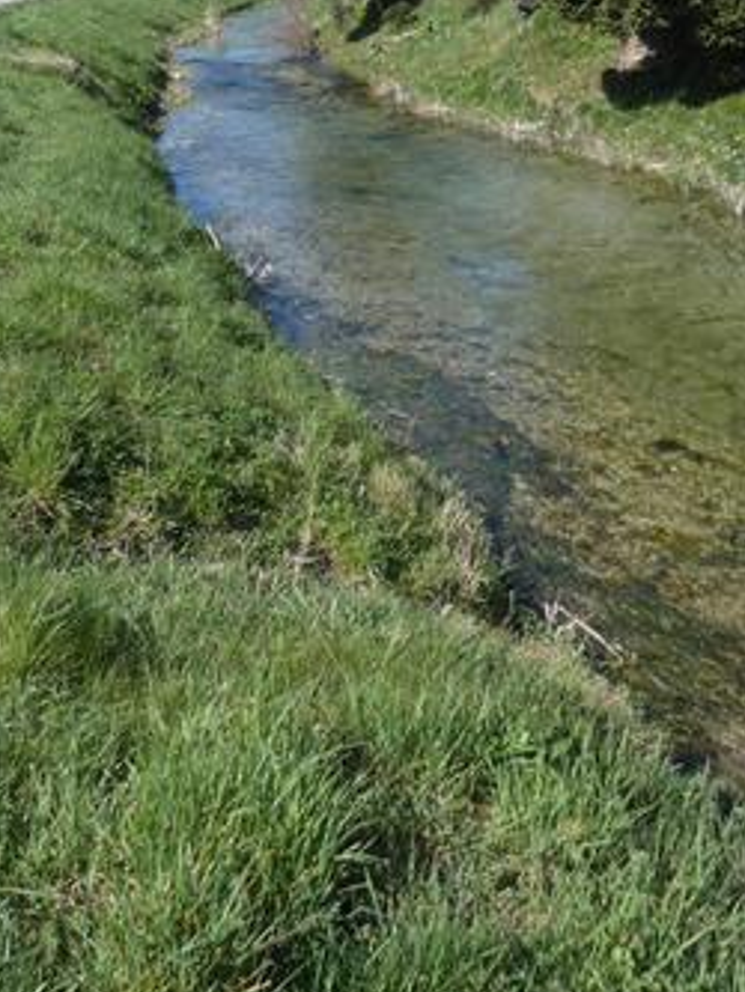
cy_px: 122
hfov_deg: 38.6
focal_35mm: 36
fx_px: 1032
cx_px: 560
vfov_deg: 46.9
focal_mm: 3.6
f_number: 2.8
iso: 80
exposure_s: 1/1000
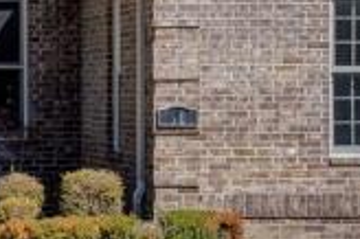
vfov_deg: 6.0
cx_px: -213
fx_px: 2271
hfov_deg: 8.8
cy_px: 48
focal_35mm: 227
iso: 100
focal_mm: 34.5
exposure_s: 1/320
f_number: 5.6
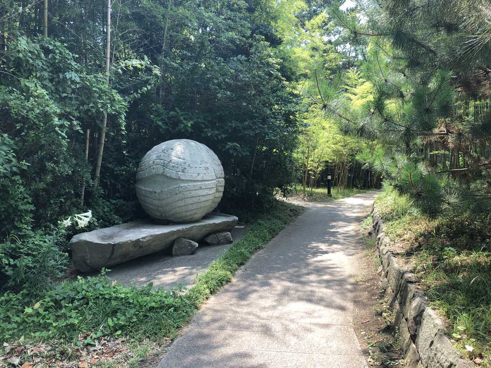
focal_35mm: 29
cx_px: 246
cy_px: 184
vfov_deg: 48.2
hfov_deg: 61.7
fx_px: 411
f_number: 1.8
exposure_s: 1/353
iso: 20
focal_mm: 3.99
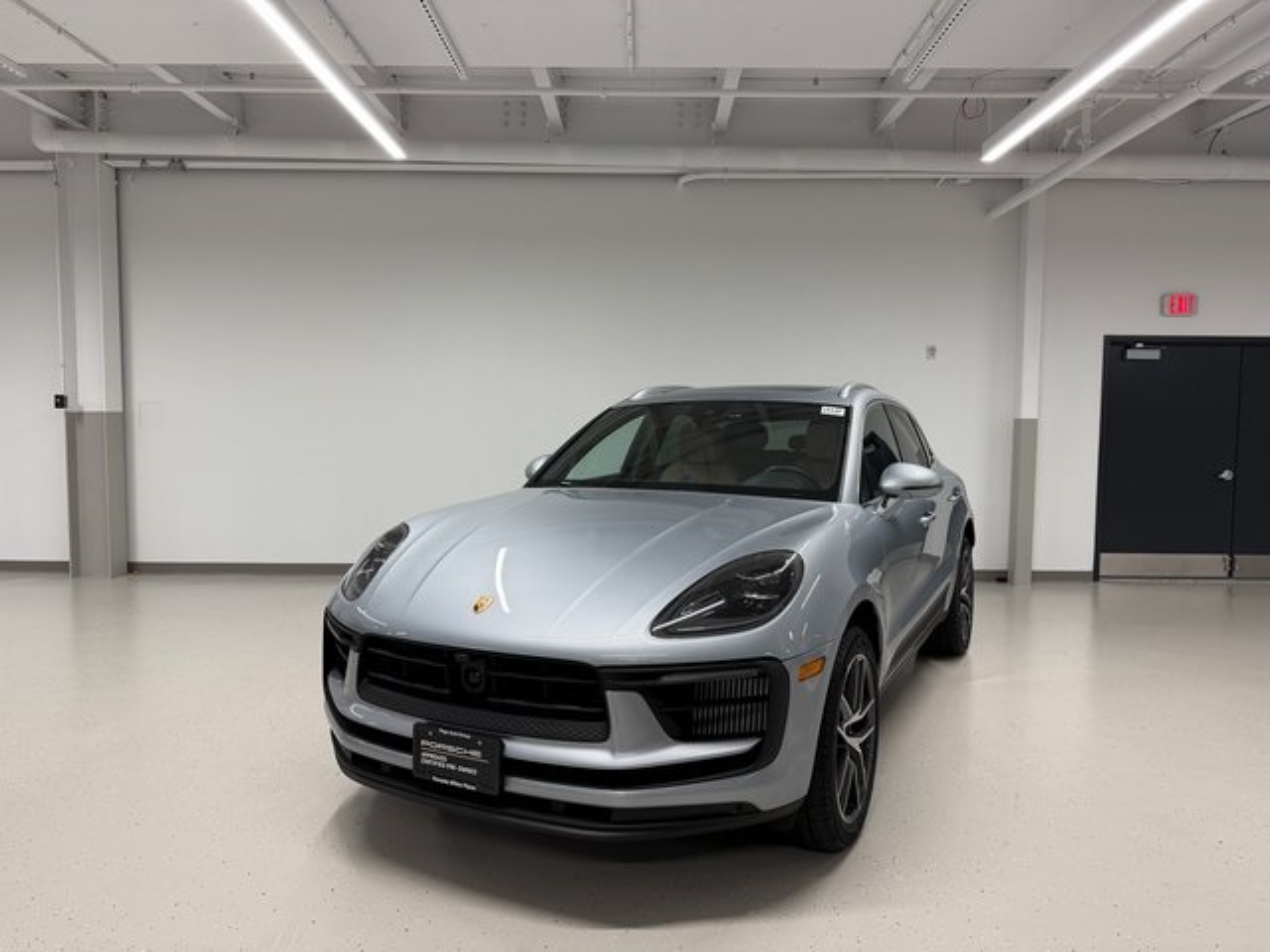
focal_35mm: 24
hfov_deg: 71.6
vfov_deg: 56.8
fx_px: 881
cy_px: 476
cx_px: 635
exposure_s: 1/120
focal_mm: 6.76
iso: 160
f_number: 1.78
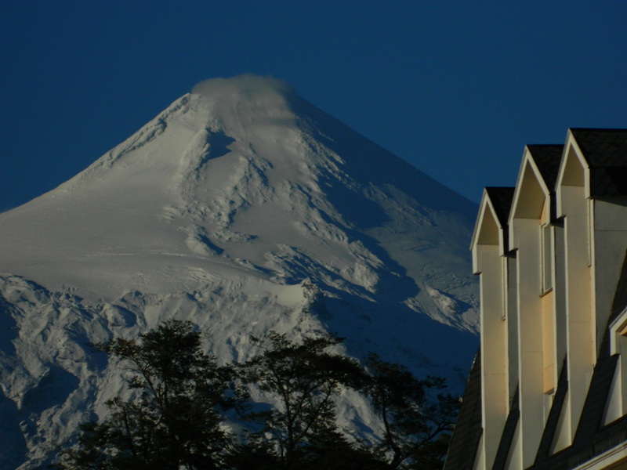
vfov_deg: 3.2
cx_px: 314
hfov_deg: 4.3
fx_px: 8423
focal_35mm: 465
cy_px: 235
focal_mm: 83.7
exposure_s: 1/250
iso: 80
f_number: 16.2
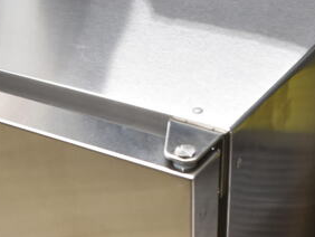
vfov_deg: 16.7
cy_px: 304
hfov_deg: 23.2
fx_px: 765
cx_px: 127
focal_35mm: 84
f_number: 3.5
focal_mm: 18
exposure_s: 1/30
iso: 720
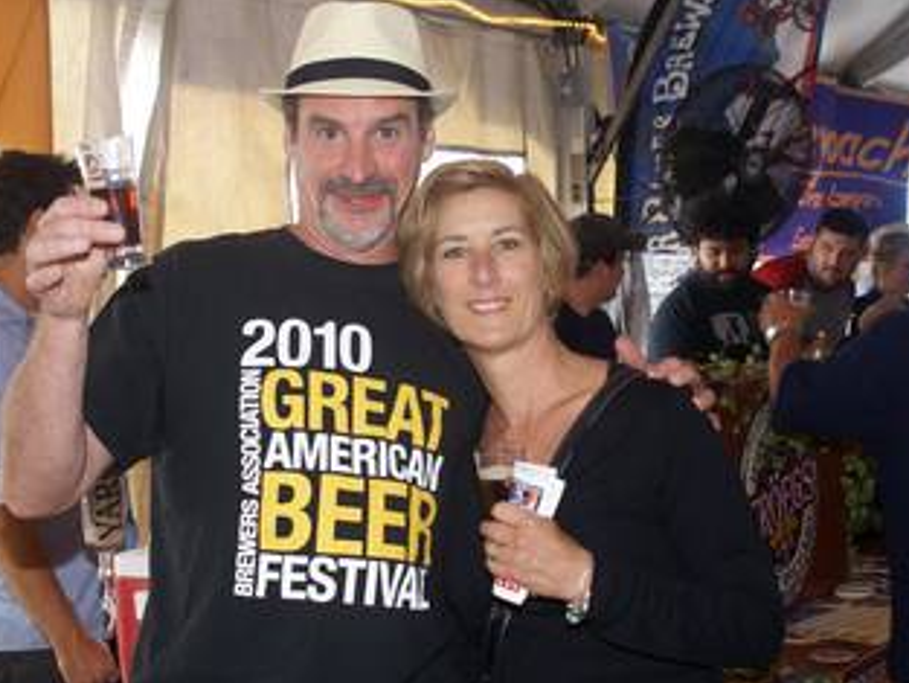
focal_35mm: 60
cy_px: 385
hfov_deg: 32.2
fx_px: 1576
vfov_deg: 24.4
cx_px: 427
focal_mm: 26
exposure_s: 1/60
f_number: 5.6
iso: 400
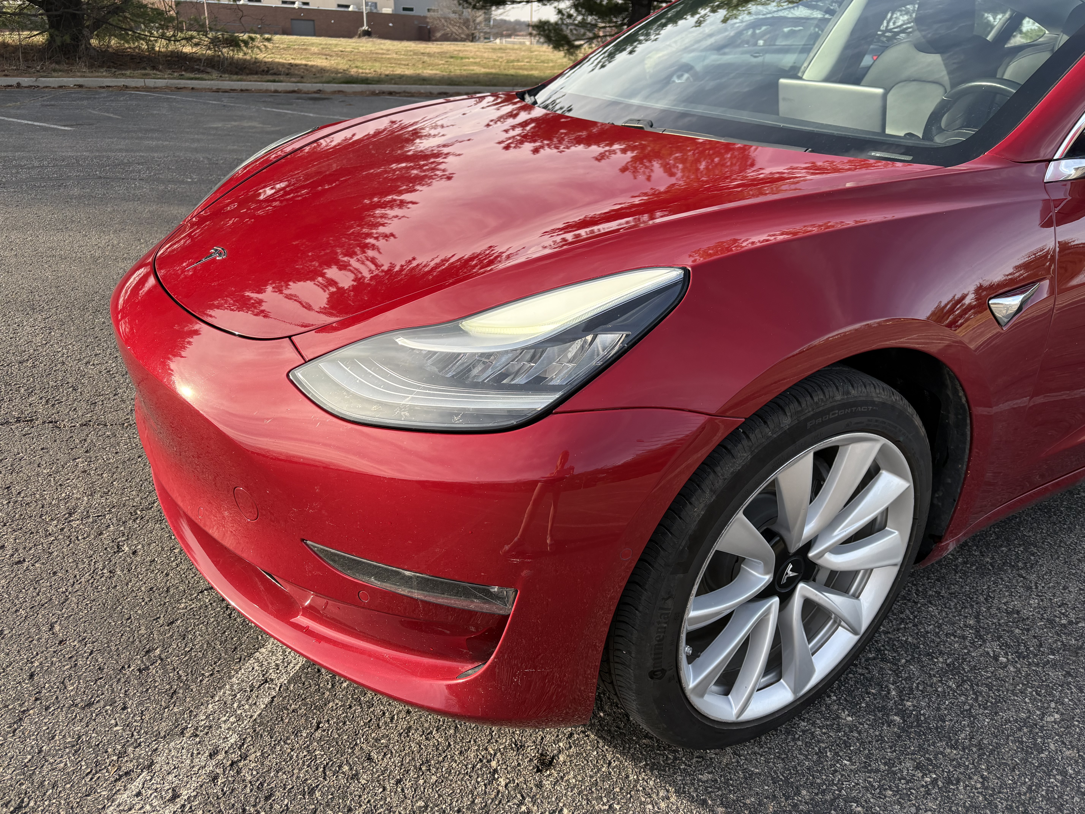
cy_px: 407
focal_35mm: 26
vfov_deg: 53.1
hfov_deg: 67.3
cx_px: 542
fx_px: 815
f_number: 1.6
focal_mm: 5.96
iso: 64
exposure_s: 1/861
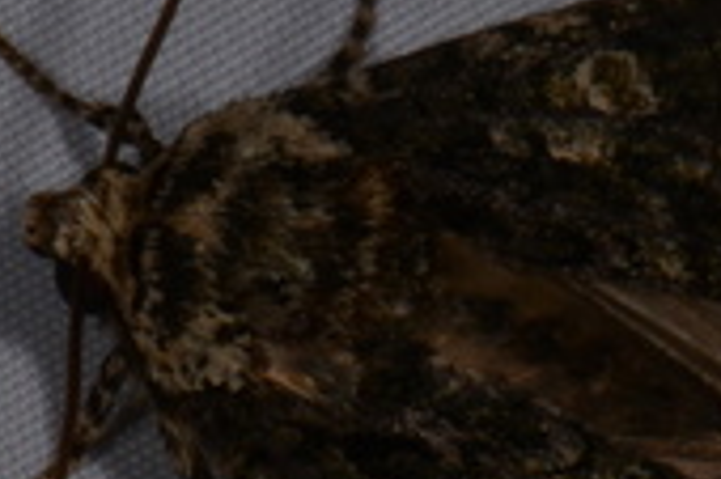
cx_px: 662
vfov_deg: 2.3
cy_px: 297
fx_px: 11851
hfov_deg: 3.5
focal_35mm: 592
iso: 100
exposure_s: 1/60
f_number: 32
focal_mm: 85
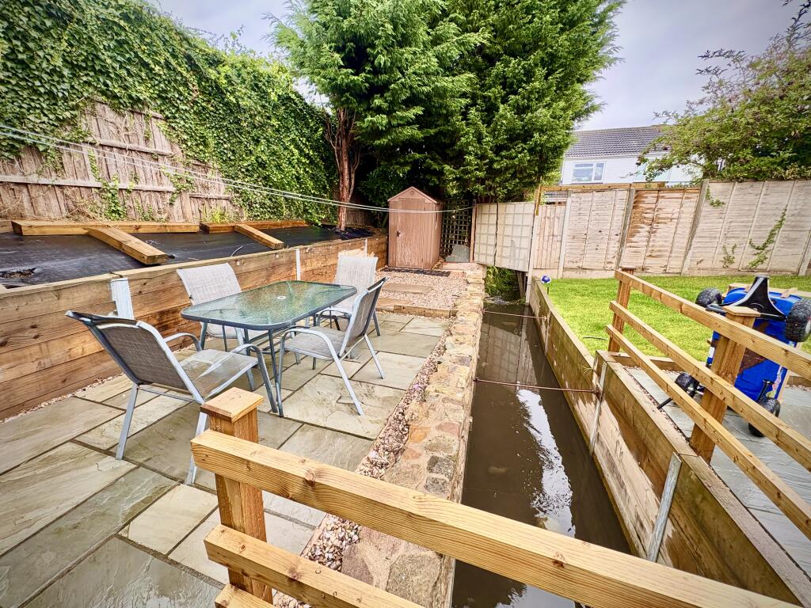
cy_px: 304
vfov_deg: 85.7
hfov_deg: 102.1
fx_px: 328
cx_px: 406
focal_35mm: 14
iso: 40
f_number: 2.2
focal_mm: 2.22
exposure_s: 1/188
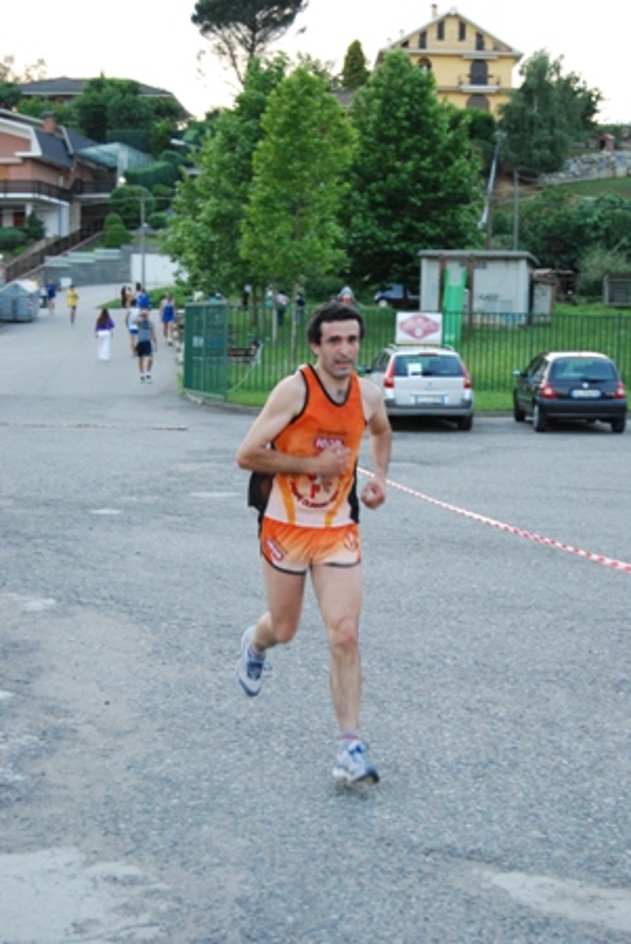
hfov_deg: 23.8
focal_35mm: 57
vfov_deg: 35.0
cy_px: 472
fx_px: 1495
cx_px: 316
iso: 800
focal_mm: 38
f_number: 4.8
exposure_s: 1/80
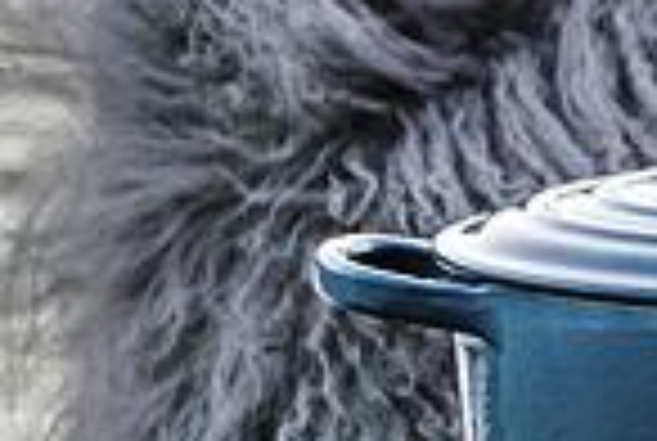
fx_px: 6510
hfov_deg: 5.5
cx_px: 1798
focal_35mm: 356
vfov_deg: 3.9
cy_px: 146
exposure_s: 1/80
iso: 800
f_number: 9
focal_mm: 60
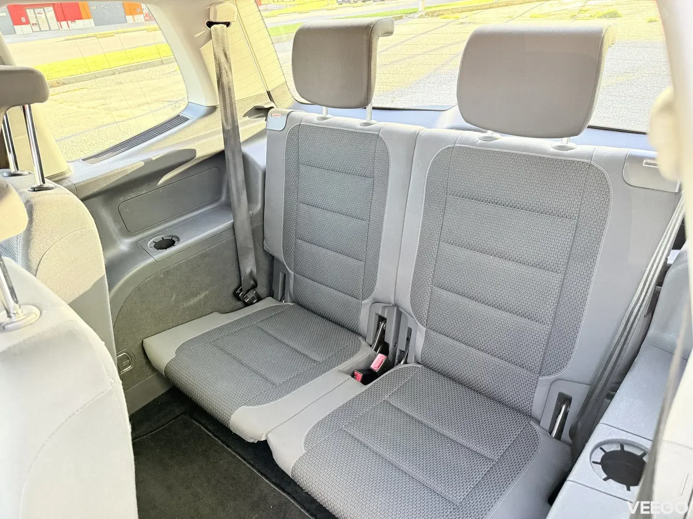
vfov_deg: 56.8
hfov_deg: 71.6
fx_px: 480
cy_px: 260
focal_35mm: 24
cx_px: 346
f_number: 1.78
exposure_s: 1/60
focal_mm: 6.76
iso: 500
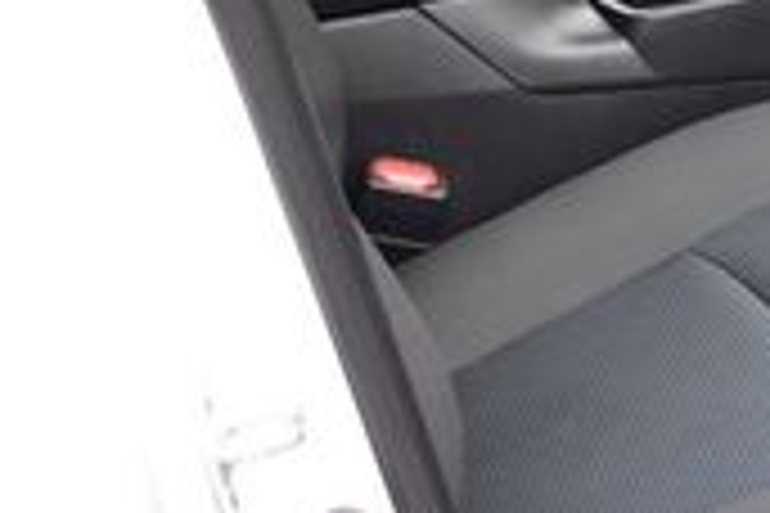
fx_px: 2887
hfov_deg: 13.7
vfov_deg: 10.1
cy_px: 54
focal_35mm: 135
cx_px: 1337
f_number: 6.3
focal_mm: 24
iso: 800
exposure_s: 1/15
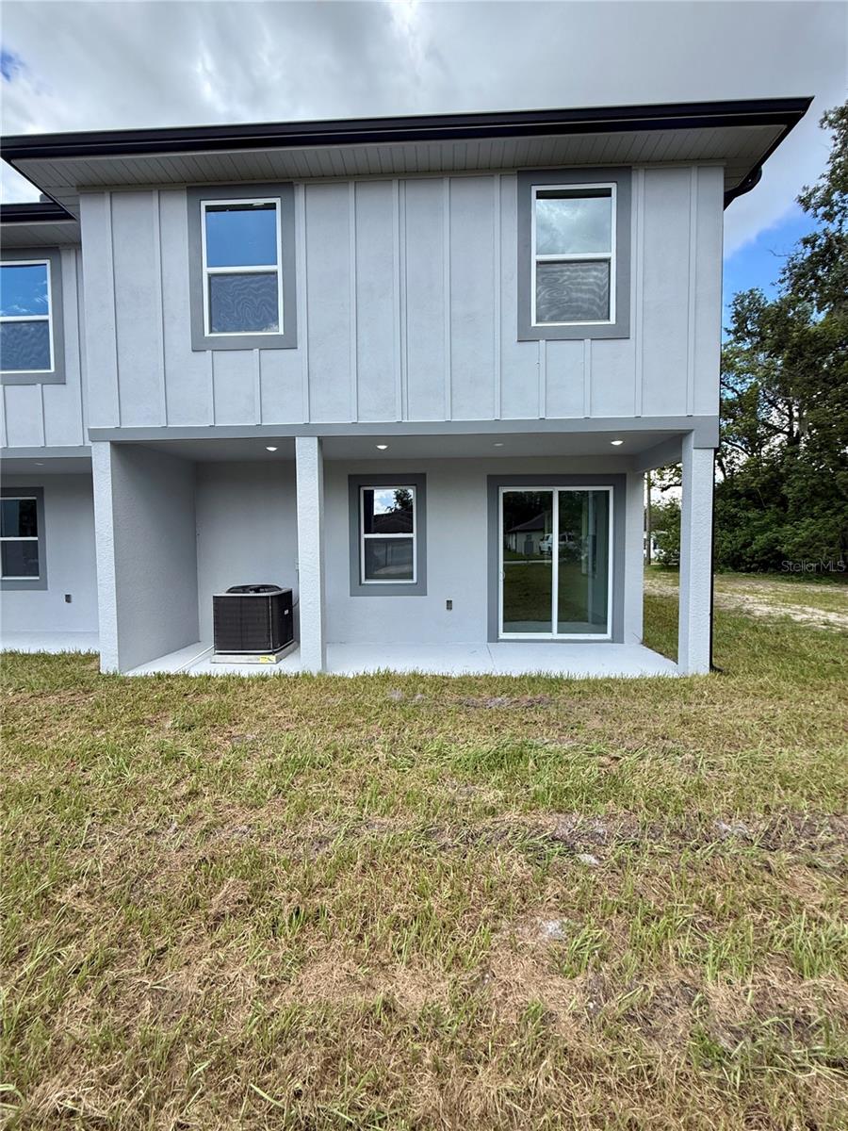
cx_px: 424
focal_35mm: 14
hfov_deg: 85.7
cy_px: 566
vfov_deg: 102.1
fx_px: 457
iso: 50
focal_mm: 2.22
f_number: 2.2
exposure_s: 1/760
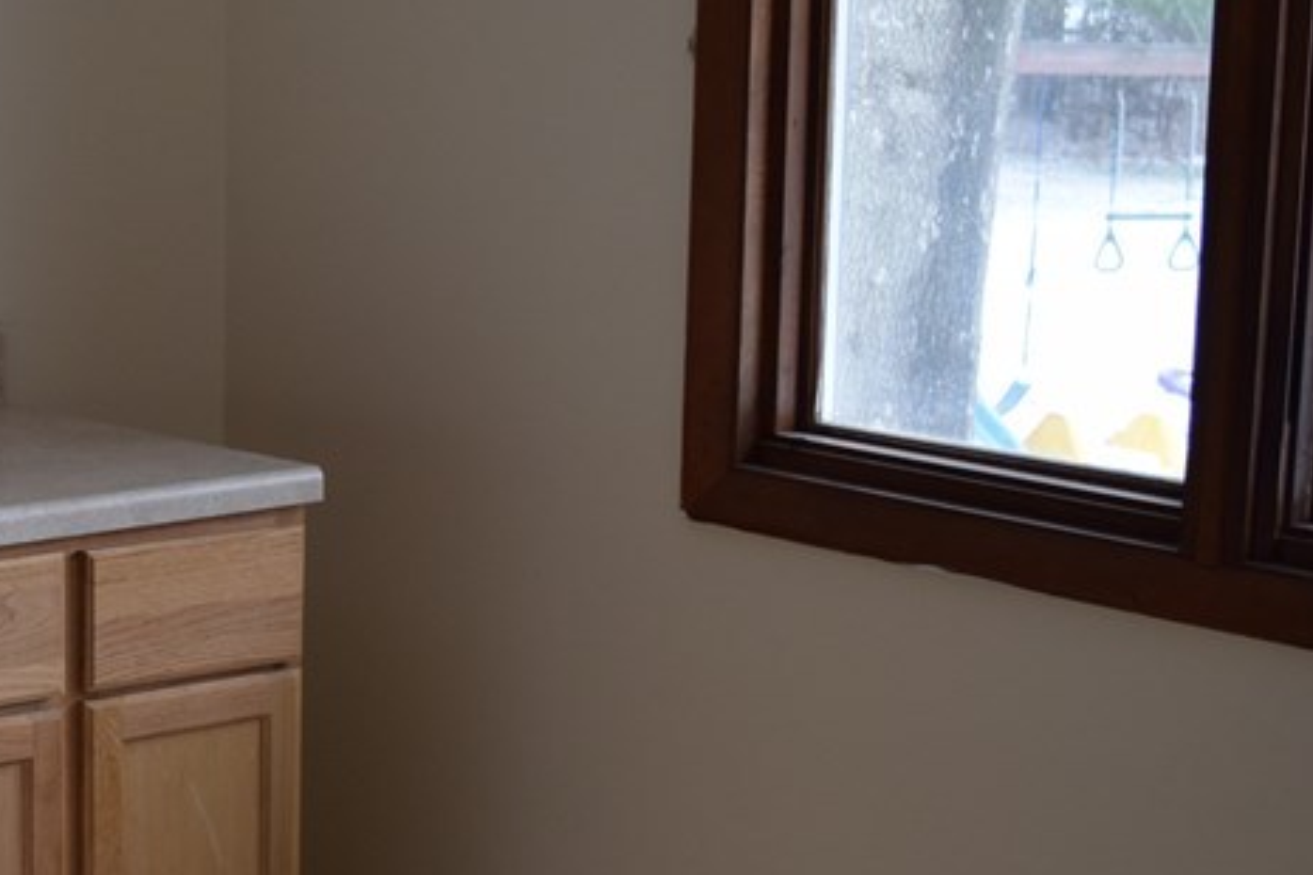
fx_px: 3063
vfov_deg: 16.2
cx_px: -68
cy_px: 590
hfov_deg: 23.0
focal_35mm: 84
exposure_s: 1/60
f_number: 4
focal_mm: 24
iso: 400
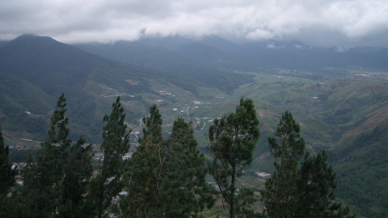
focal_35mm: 39
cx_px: 191
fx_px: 401
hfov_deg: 51.6
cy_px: 94
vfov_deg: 30.4
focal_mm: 5.8
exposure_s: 1/250
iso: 50
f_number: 2.6
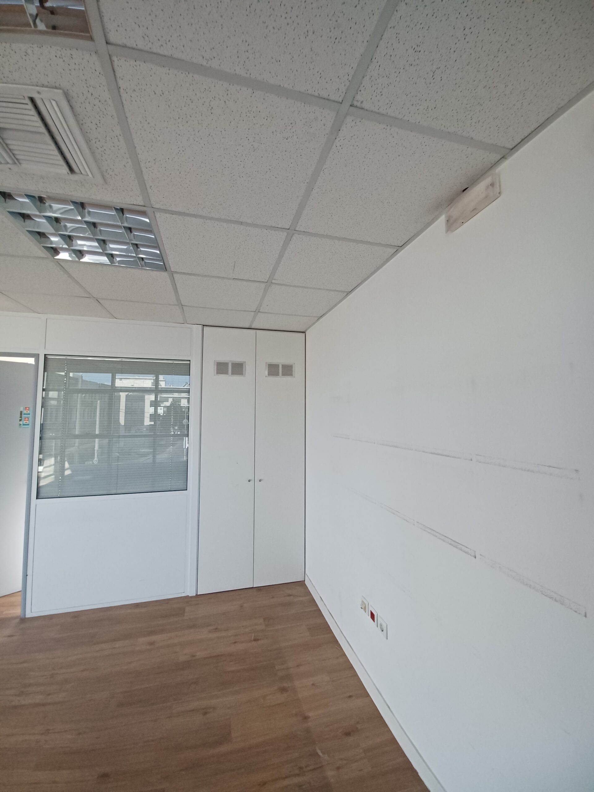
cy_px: 396
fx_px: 297
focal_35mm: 13
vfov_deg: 106.2
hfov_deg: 89.9
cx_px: 297
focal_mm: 1.42
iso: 160
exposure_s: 1/50
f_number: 2.2
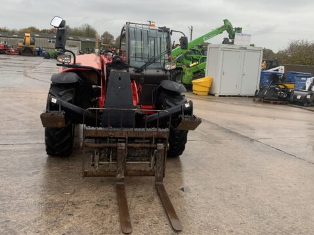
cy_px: 115
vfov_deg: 36.8
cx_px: 167
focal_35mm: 39
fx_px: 354
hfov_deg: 47.8
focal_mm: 3
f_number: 1.8
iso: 16
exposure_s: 1/122
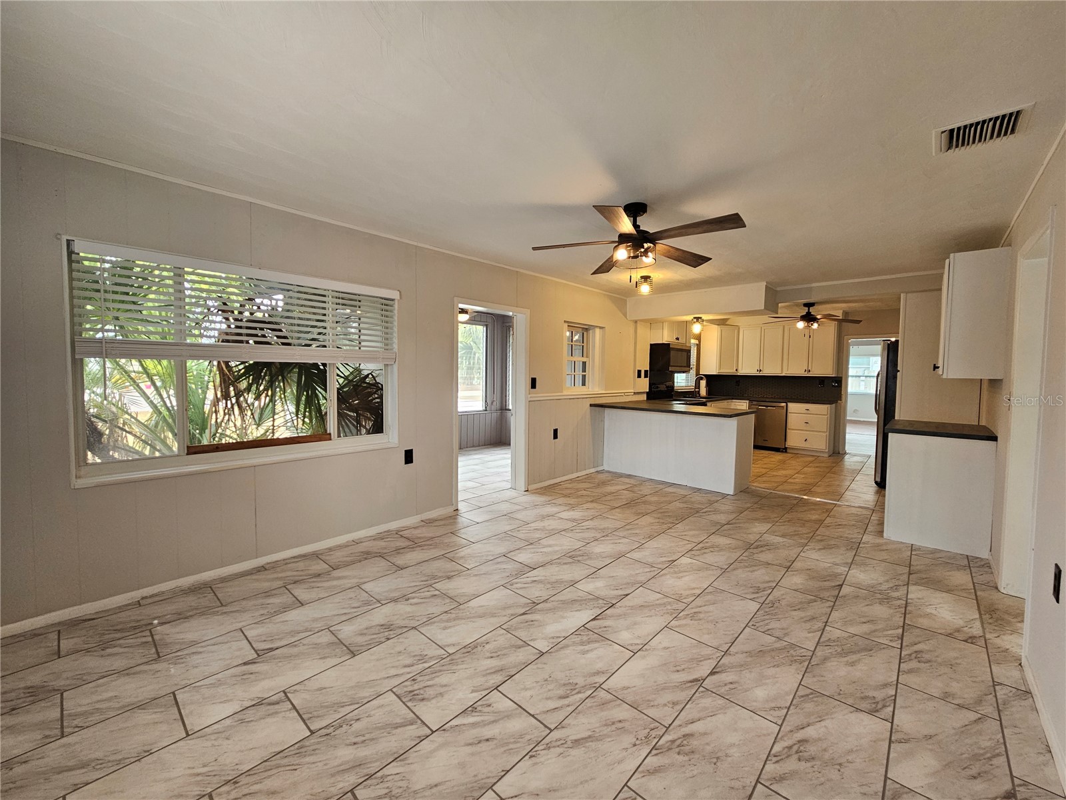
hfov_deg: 106.2
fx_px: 400
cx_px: 533
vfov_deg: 89.9
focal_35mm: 13
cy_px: 400
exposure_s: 1/60
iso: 80
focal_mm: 2.2
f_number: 2.2
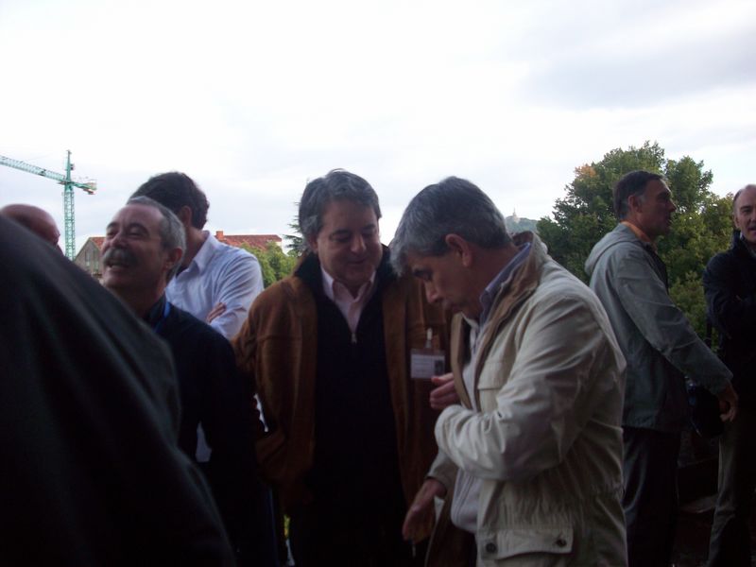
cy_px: 284
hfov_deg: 50.1
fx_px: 808
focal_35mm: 37
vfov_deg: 38.7
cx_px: 378
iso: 80
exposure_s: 1/367
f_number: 2.8
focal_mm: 6.2
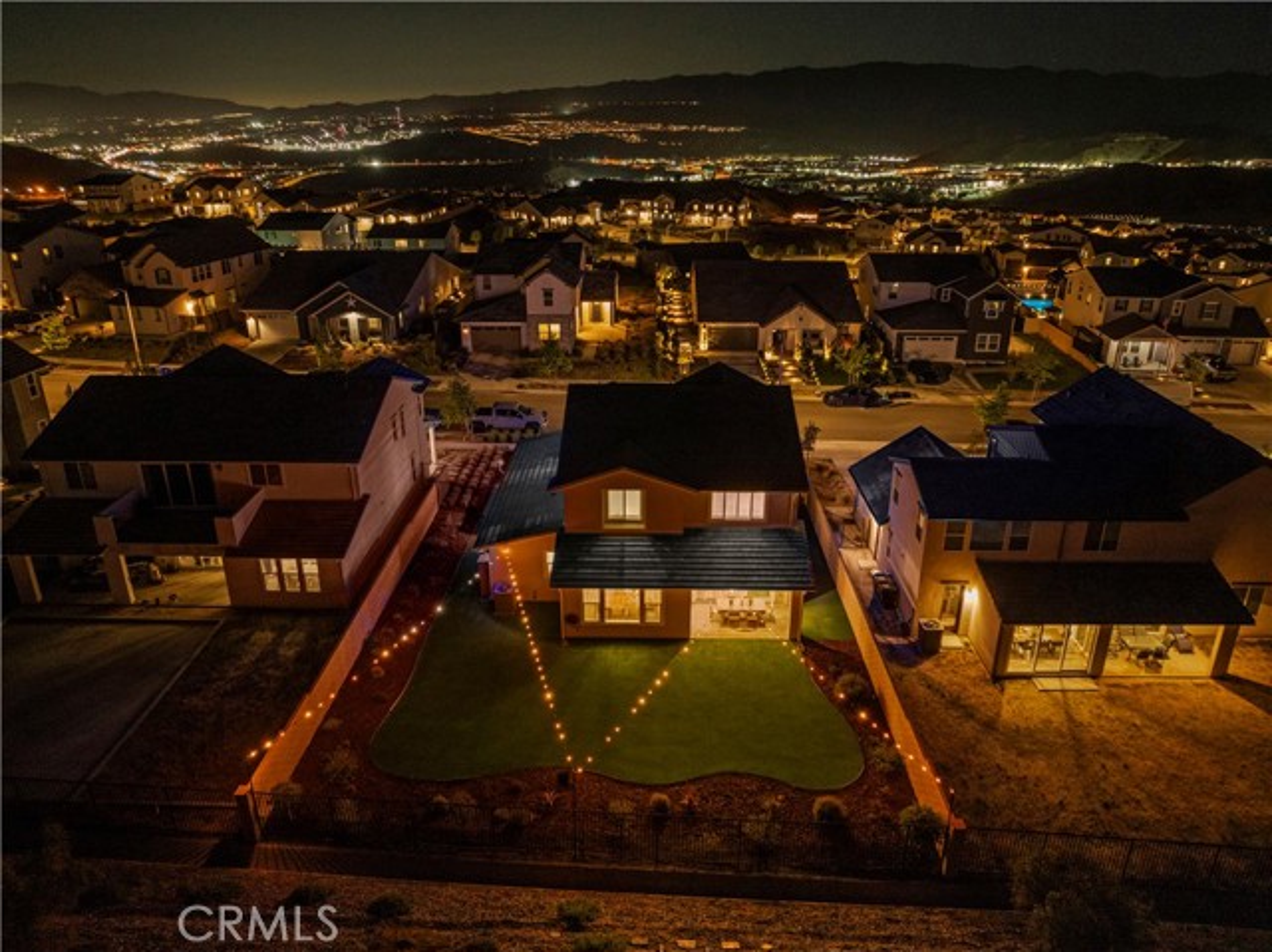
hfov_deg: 71.6
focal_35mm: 24
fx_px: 881
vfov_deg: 56.8
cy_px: 476
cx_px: 636
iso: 800
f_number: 2.8
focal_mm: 12.29
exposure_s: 1/2.5
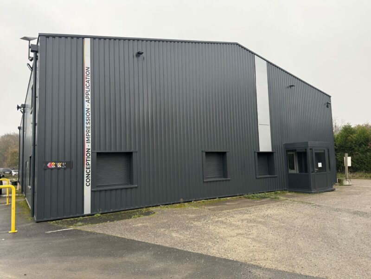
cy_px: 140
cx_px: 186
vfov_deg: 56.8
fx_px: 257
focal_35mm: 24
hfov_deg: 71.6
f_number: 1.78
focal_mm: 6.76
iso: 100
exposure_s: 1/219
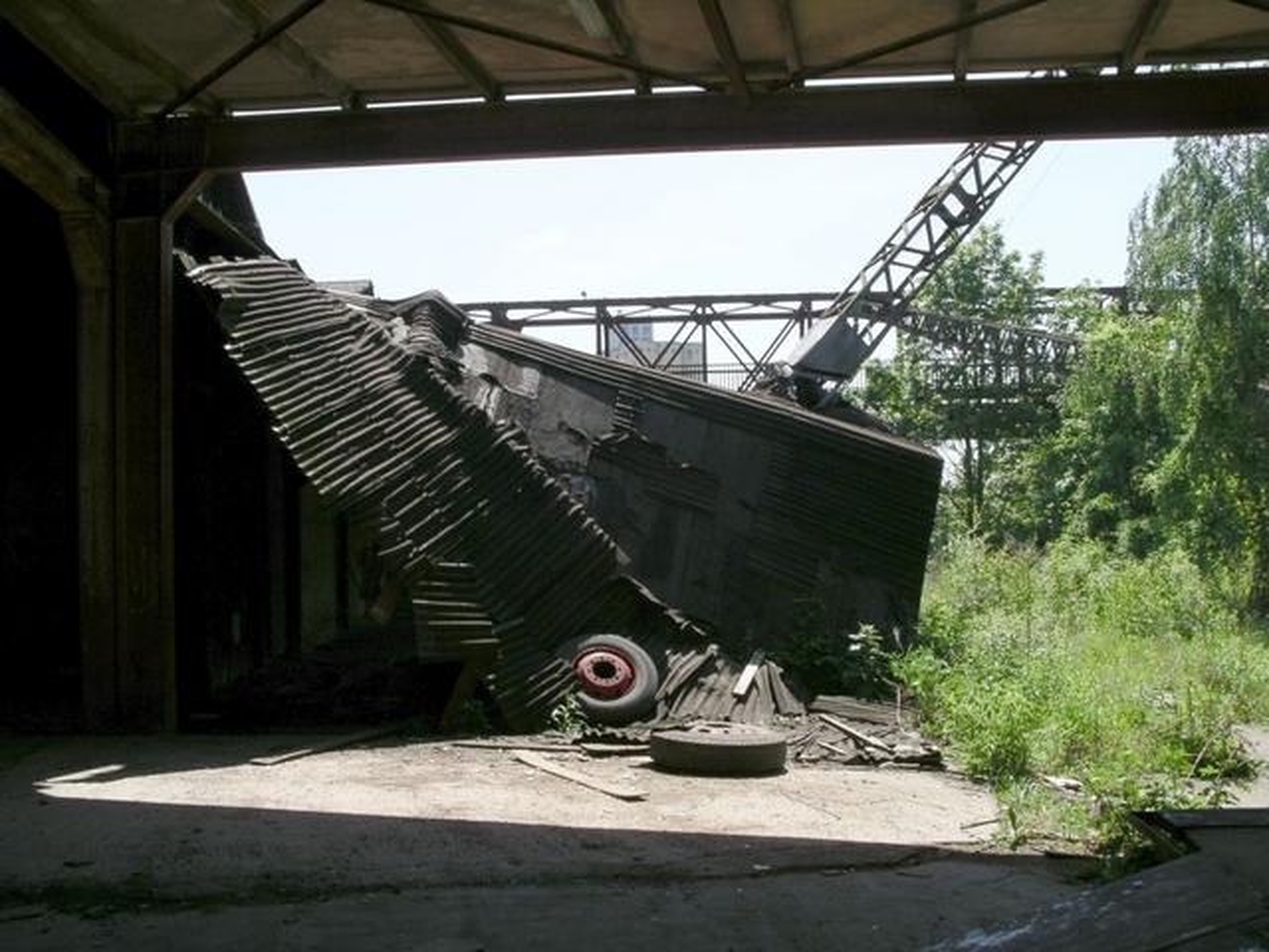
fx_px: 1356
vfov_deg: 38.7
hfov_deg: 50.1
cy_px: 476
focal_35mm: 37
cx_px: 634
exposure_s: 1/400
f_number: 5.6
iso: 64
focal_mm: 7.8
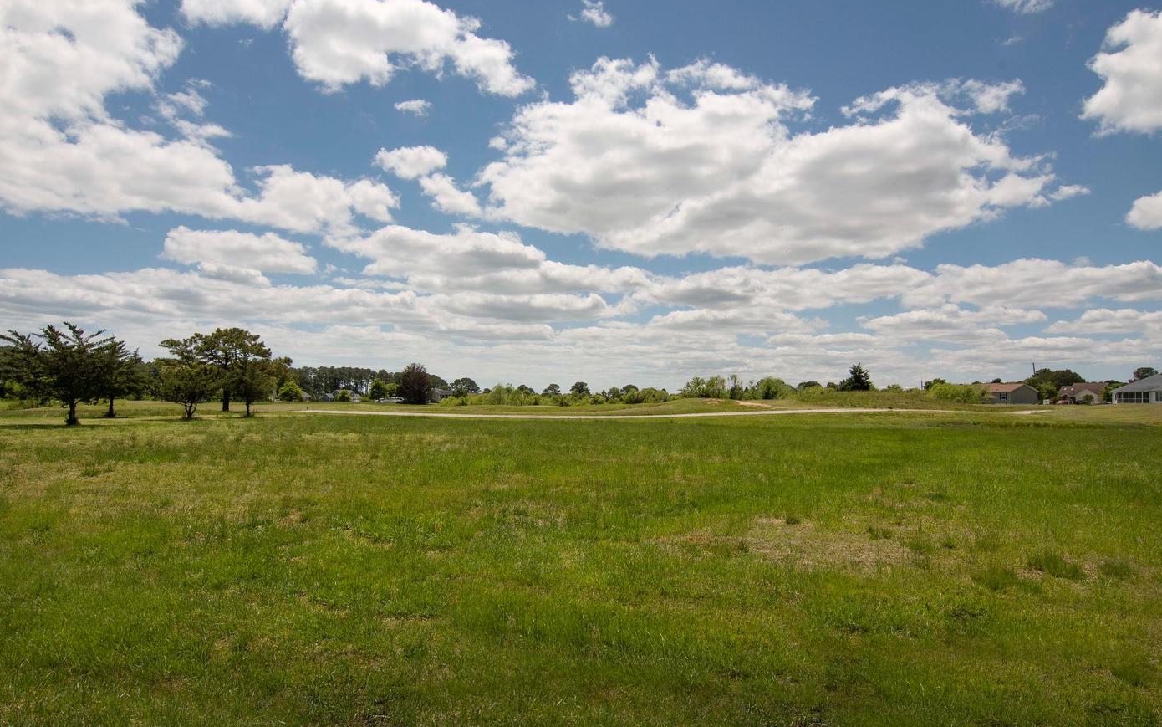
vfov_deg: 62.2
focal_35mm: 19
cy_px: 386
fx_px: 602
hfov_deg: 88.0
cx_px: 582
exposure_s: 1/320
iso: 160
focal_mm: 12
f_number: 20
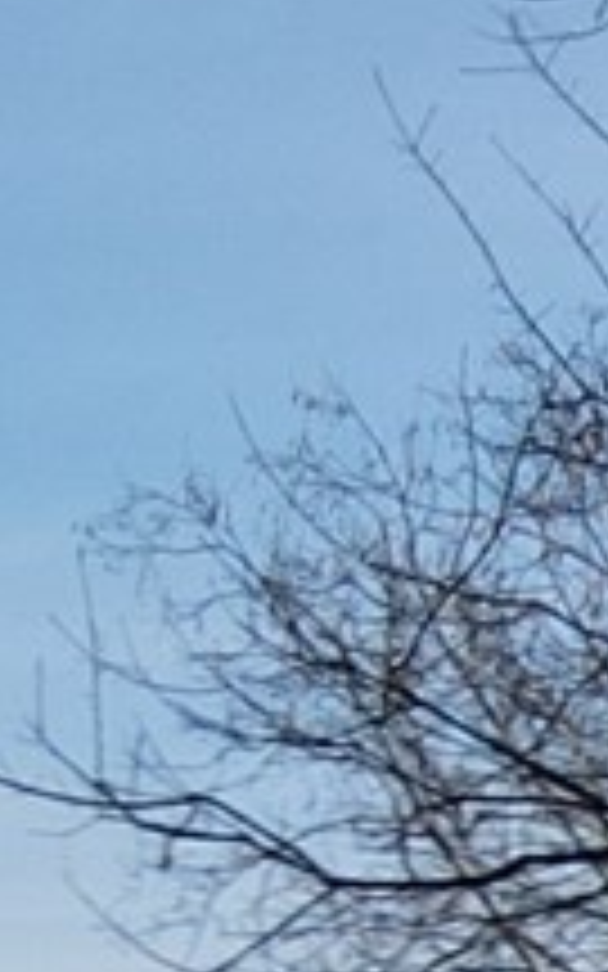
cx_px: 3162
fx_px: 6389
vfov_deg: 8.2
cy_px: 2088
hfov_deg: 4.5
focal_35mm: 241
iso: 100
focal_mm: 4.5
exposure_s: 1/640
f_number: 2.8
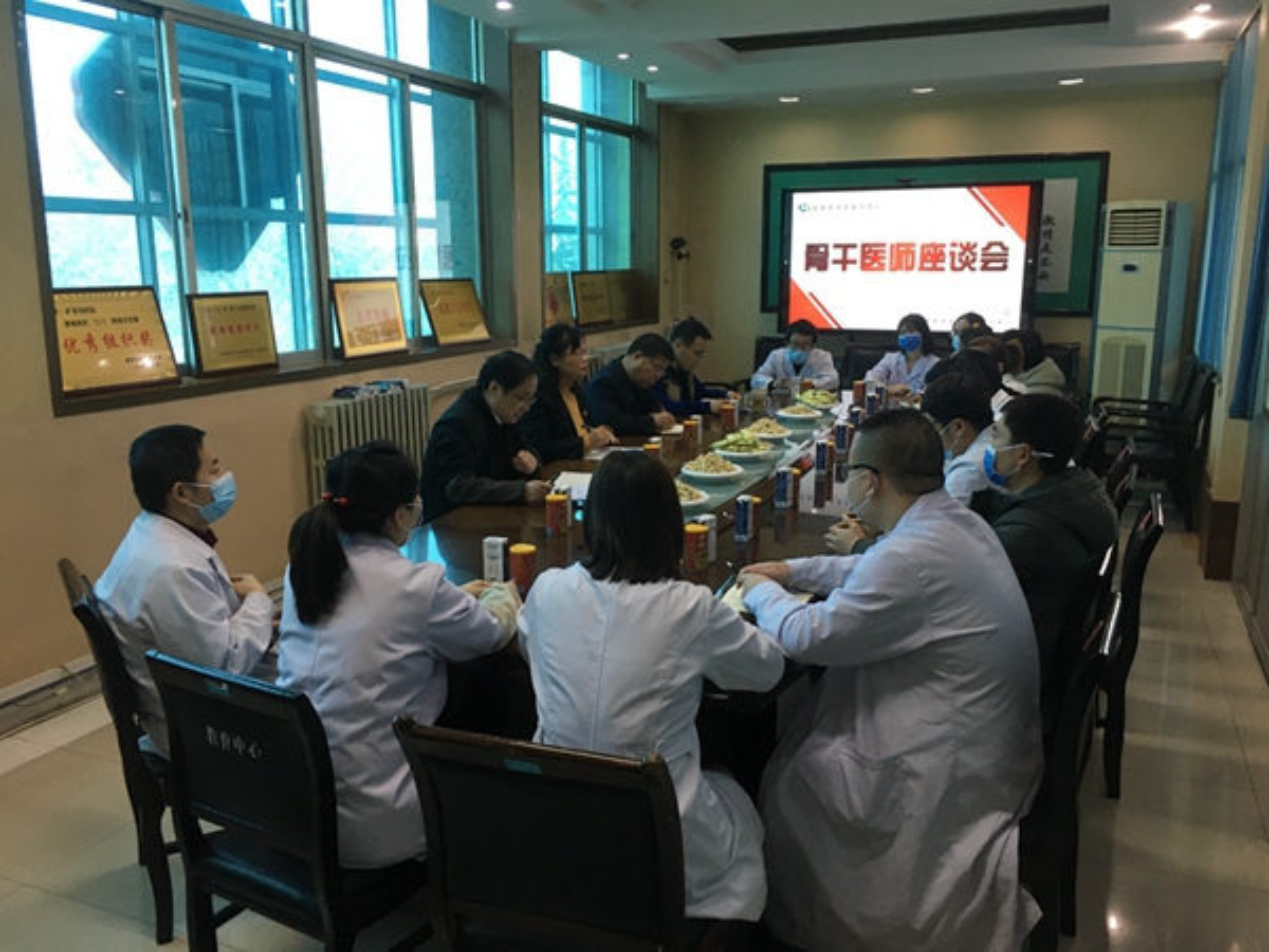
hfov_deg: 61.7
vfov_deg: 48.2
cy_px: 476
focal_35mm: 29
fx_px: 1063
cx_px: 634
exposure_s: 1/33
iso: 80
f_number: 2.2
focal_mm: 4.15
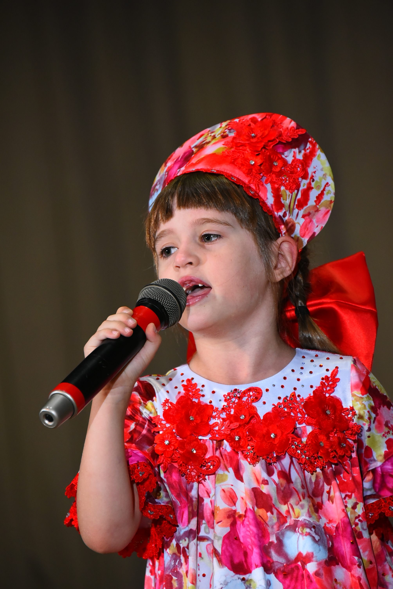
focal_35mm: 300
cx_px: 196
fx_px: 4908
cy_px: 294
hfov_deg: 4.6
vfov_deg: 6.9
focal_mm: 300
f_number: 5.6
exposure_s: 1/250
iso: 3200
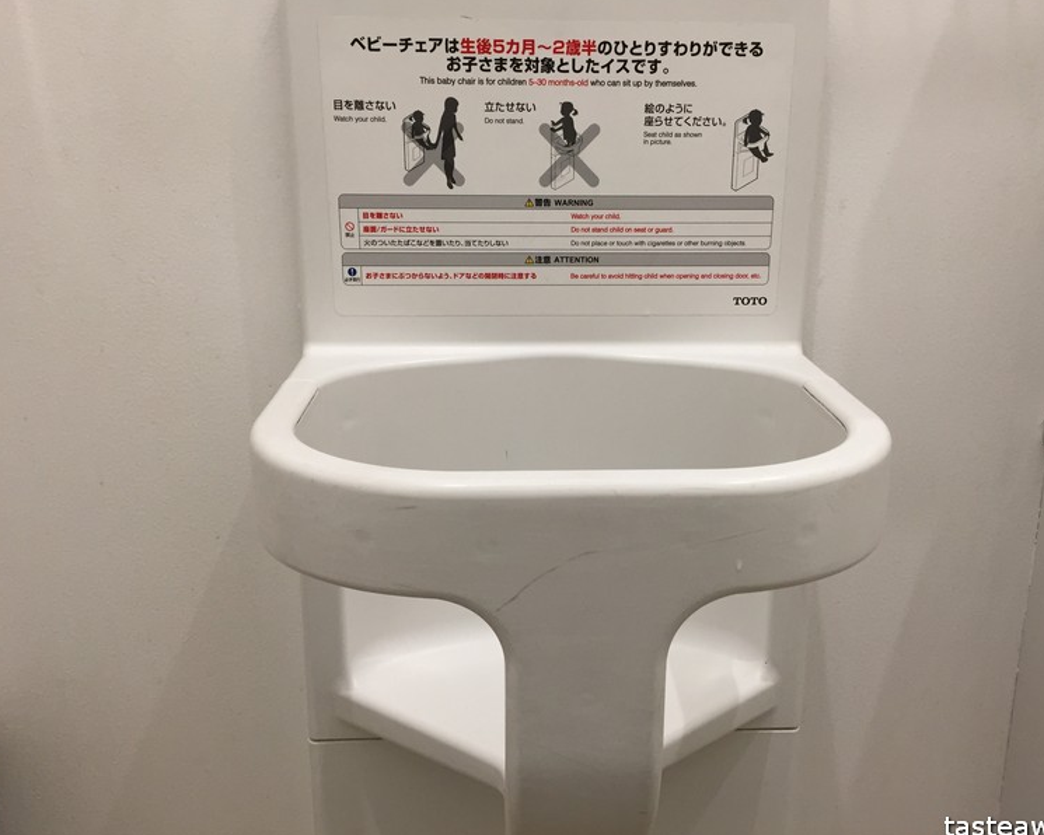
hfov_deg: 57.1
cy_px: 420
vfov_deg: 47.1
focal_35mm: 31
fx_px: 958
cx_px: 558
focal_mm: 4.15
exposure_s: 1/30
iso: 40
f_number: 2.2
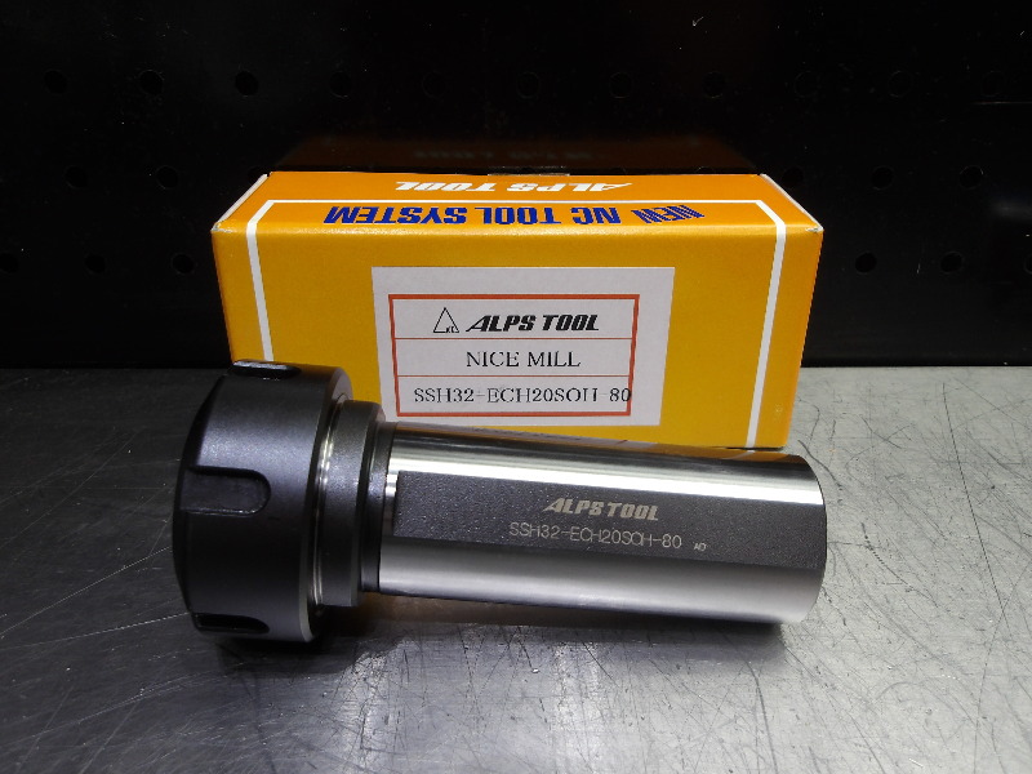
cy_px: 387
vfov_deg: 51.4
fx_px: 805
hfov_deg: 65.3
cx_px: 516
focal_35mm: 27
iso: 136
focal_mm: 4.9
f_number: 3
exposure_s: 1/60
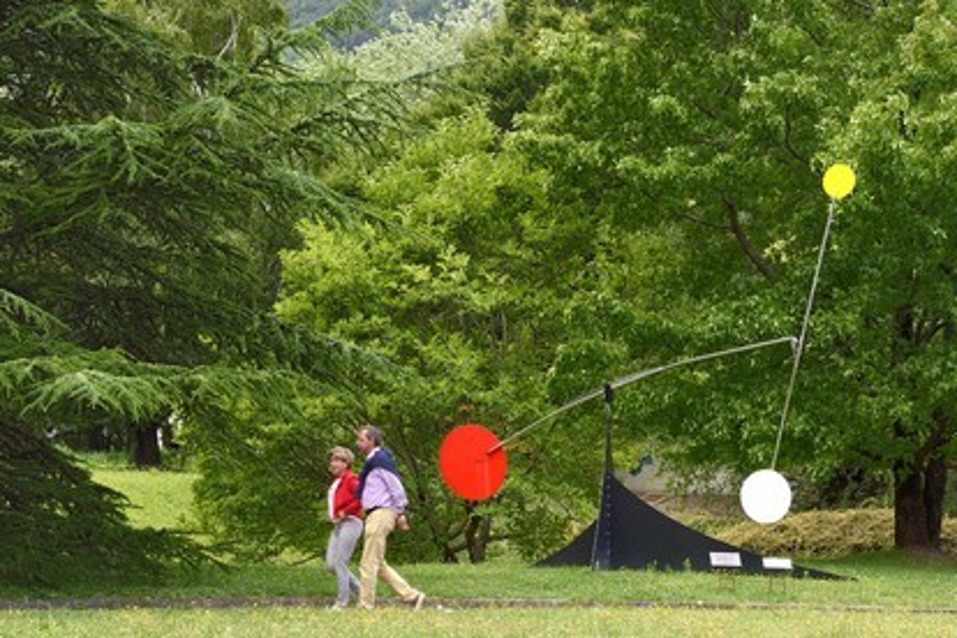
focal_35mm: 71
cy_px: 319
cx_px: 481
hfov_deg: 28.5
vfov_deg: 19.2
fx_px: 1887
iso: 400
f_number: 11
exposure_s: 1/100
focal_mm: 70
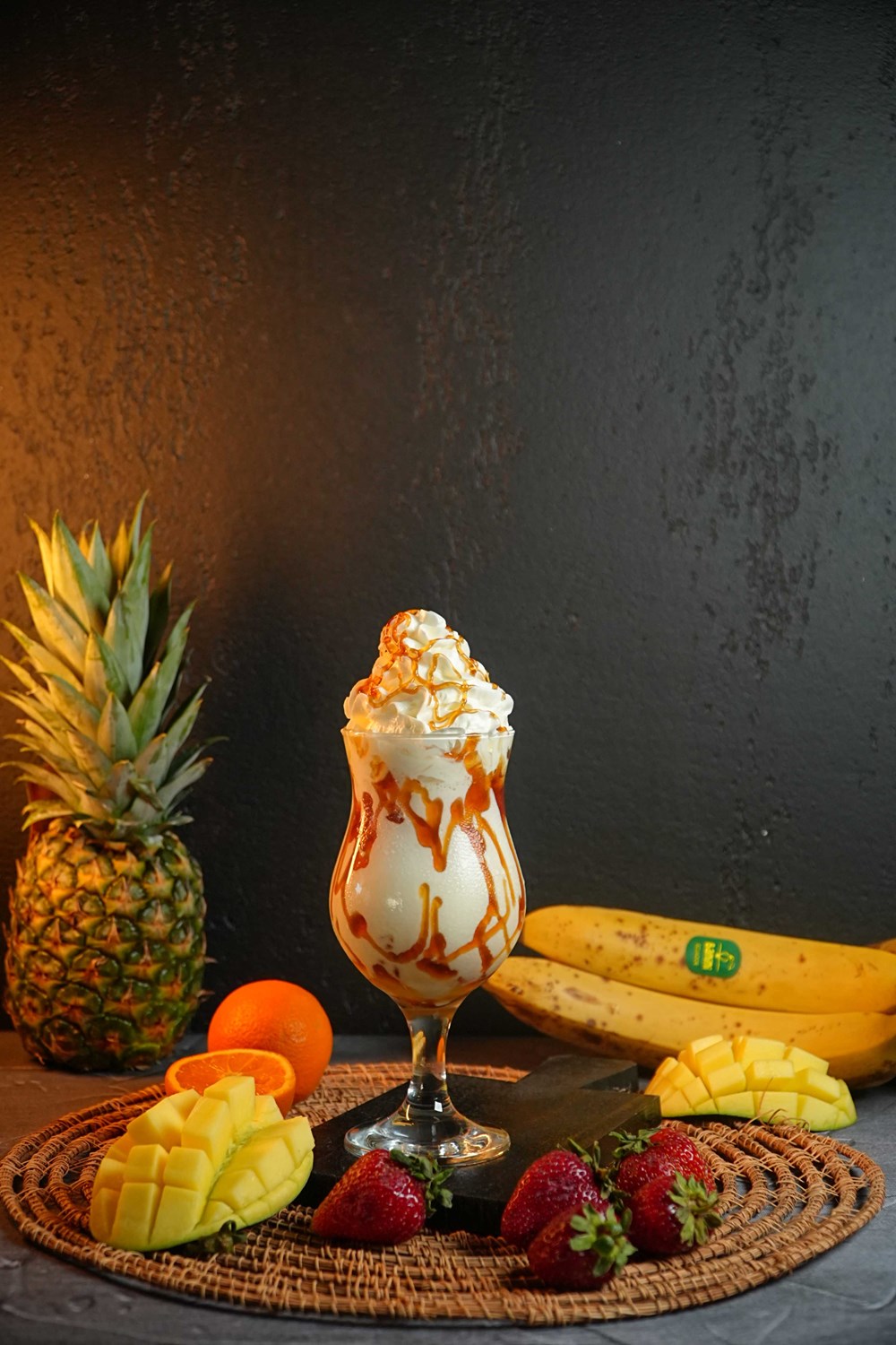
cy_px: 672
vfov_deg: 42.7
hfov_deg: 29.2
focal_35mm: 46
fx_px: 1717
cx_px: 448
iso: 1250
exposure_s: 1/200
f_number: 4.5
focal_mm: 31
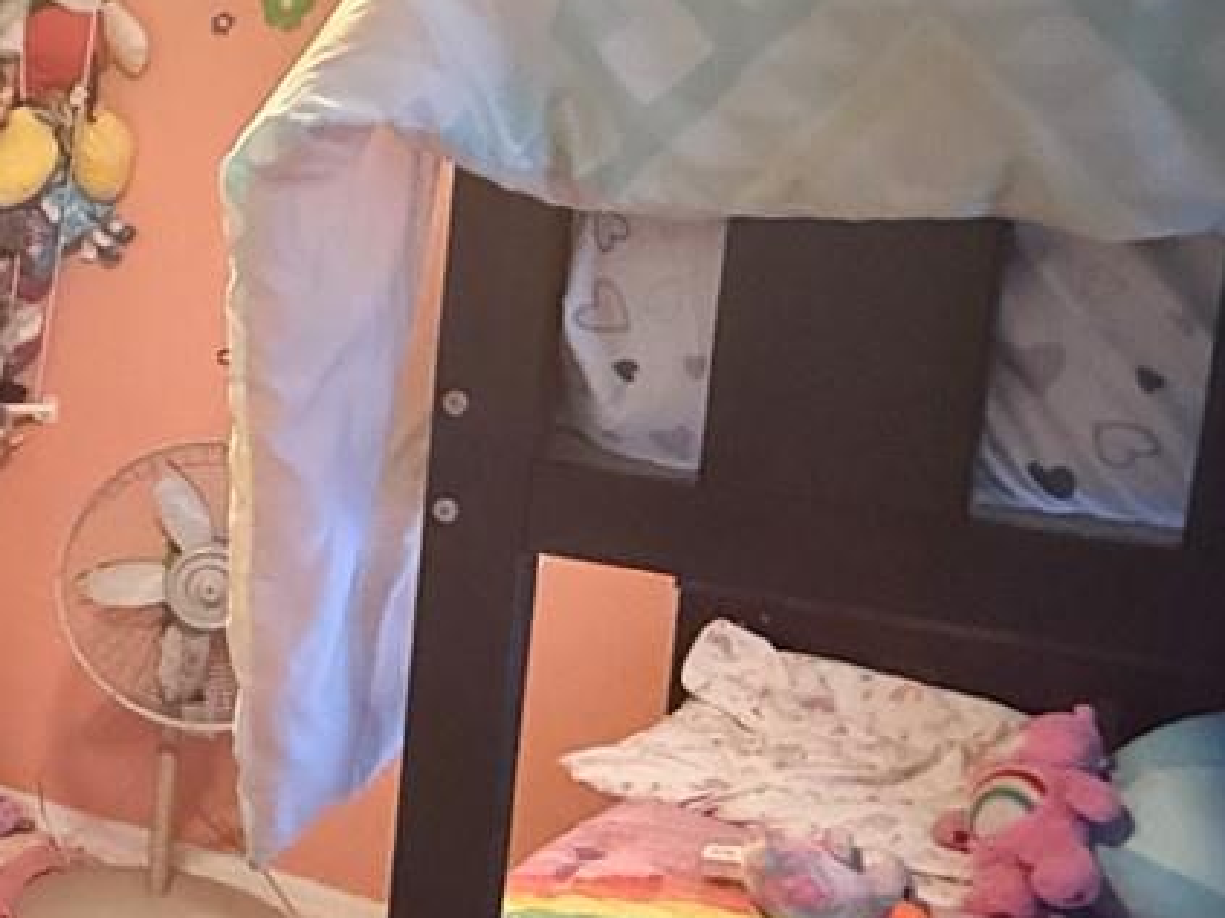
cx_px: -301
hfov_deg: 30.0
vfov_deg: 27.5
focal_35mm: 53
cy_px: 458
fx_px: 1875
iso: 1600
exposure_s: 1/40
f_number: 2.2
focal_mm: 2.22
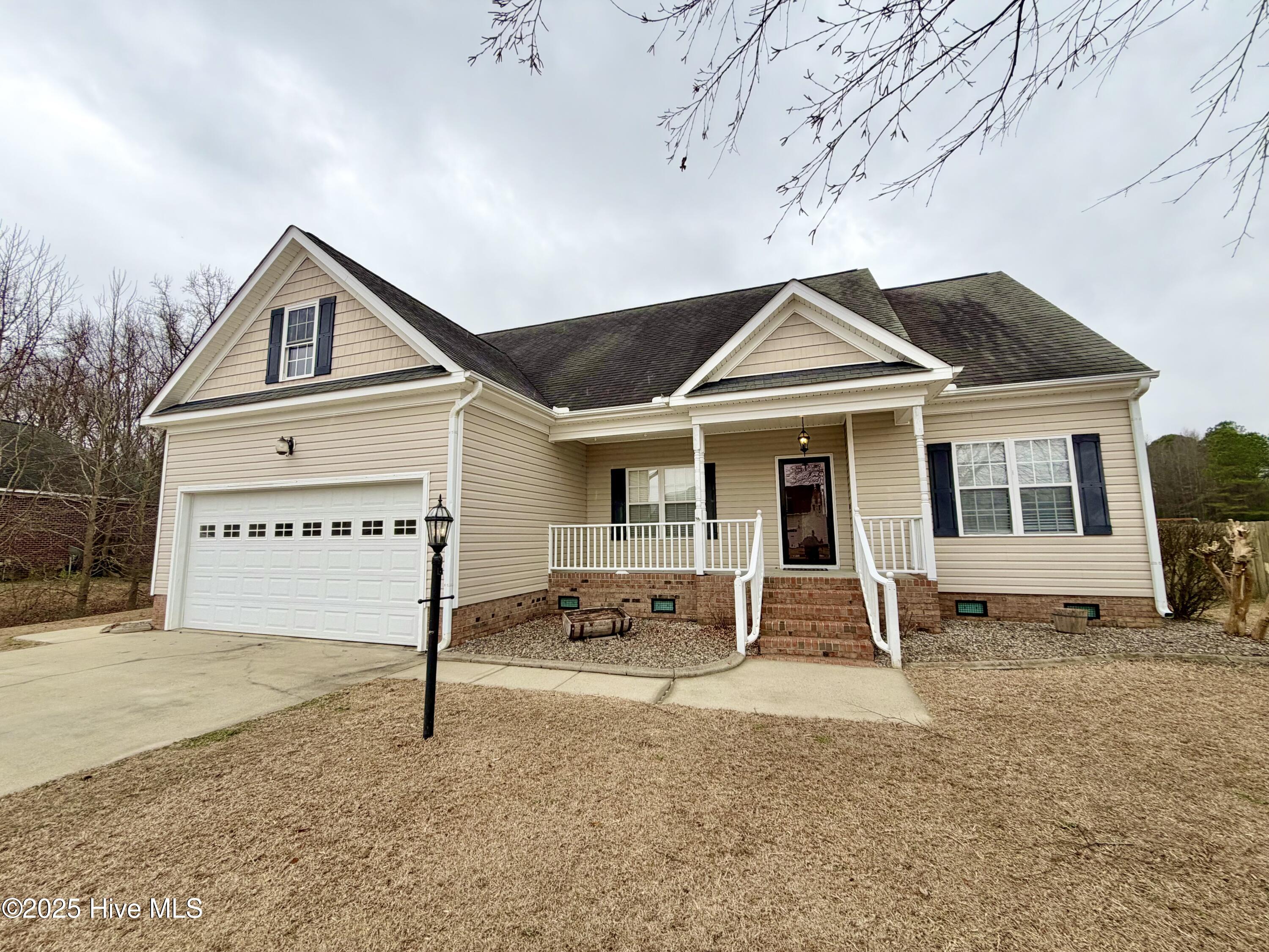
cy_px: 476
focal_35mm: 14
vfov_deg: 85.7
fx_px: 513
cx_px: 634
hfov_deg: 102.1
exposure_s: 1/372
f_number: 2.2
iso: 50
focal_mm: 2.22
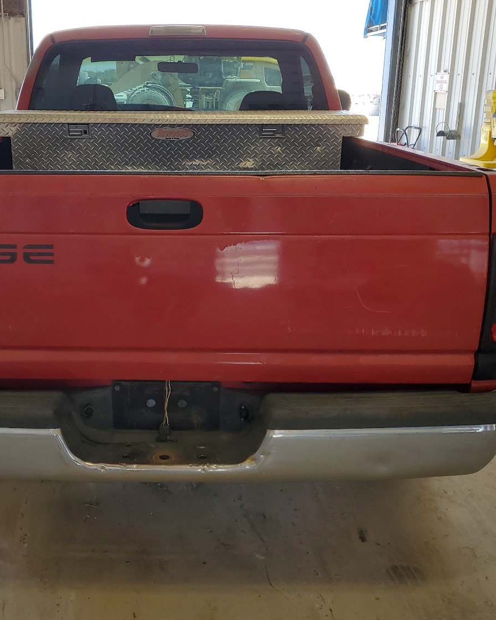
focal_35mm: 36
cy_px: 296
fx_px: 661
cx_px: 187
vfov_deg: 50.3
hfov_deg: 40.9
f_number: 1.5
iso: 50
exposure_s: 1/204
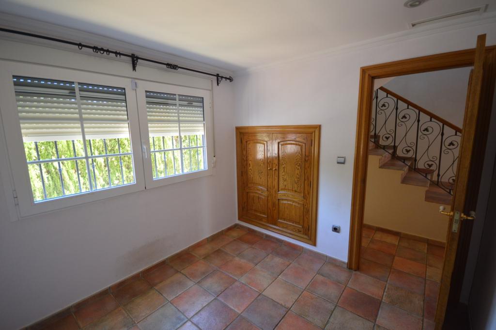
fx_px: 206
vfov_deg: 77.2
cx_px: 248
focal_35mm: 15
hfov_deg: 100.4
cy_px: 165
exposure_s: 1/60
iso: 800
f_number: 4
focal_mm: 10
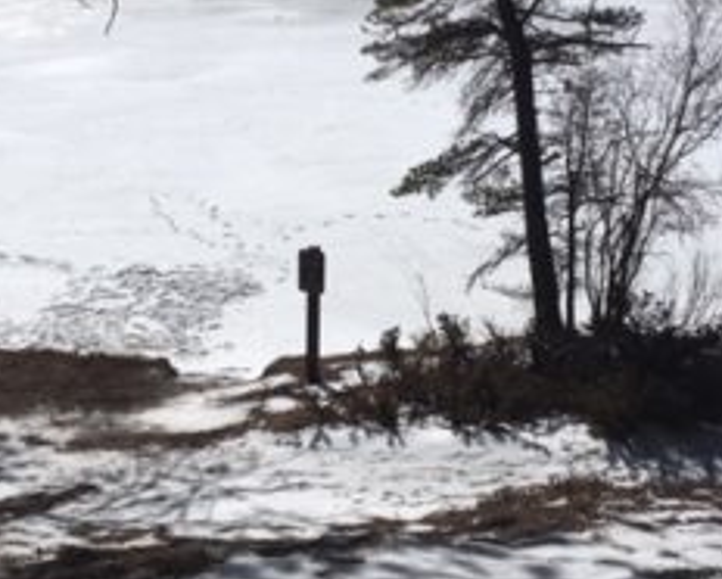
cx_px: 283
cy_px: 111
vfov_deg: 22.5
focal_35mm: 67
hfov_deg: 28.2
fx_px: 1433
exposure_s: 1/5917
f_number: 2.2
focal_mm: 4.15
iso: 25
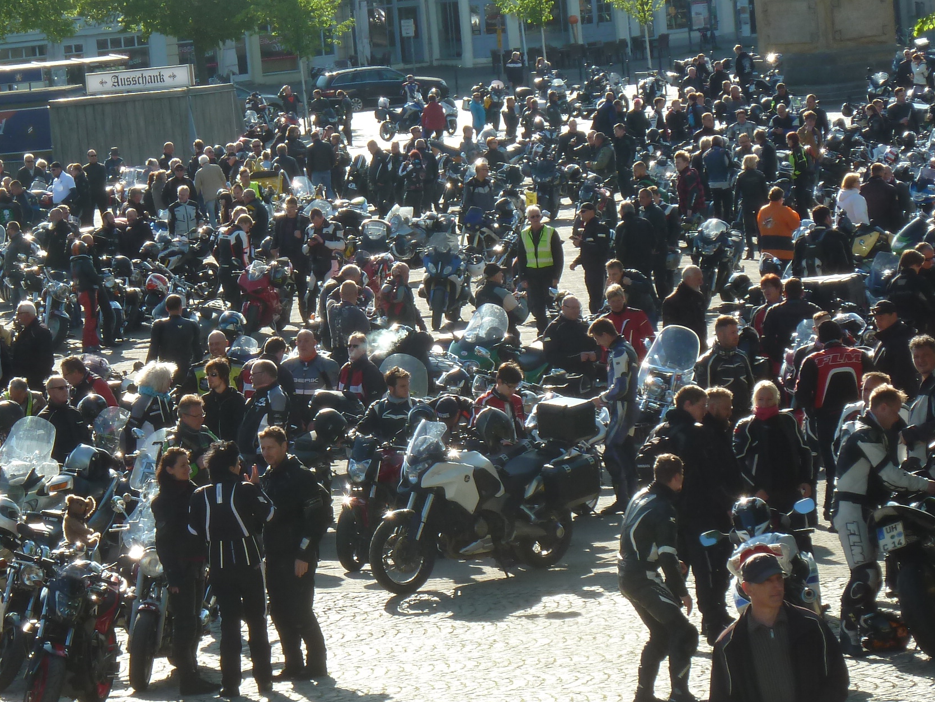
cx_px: 426
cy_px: 457
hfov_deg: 8.2
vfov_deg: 6.1
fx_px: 6538
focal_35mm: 242
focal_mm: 25.9
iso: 80
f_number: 4.5
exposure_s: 1/250
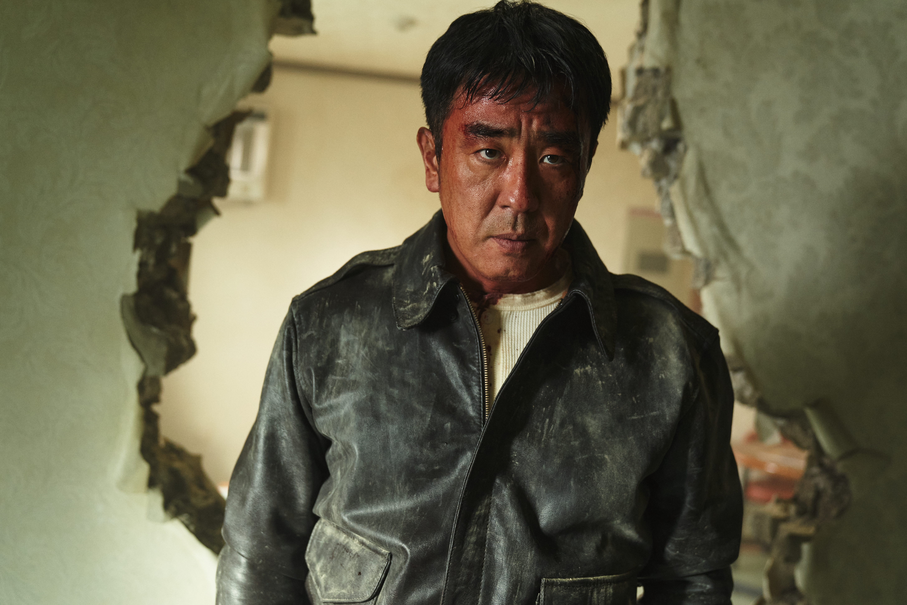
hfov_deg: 49.6
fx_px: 983
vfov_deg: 34.2
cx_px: 454
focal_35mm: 39
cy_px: 302
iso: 1000
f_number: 2.8
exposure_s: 1/200
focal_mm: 39
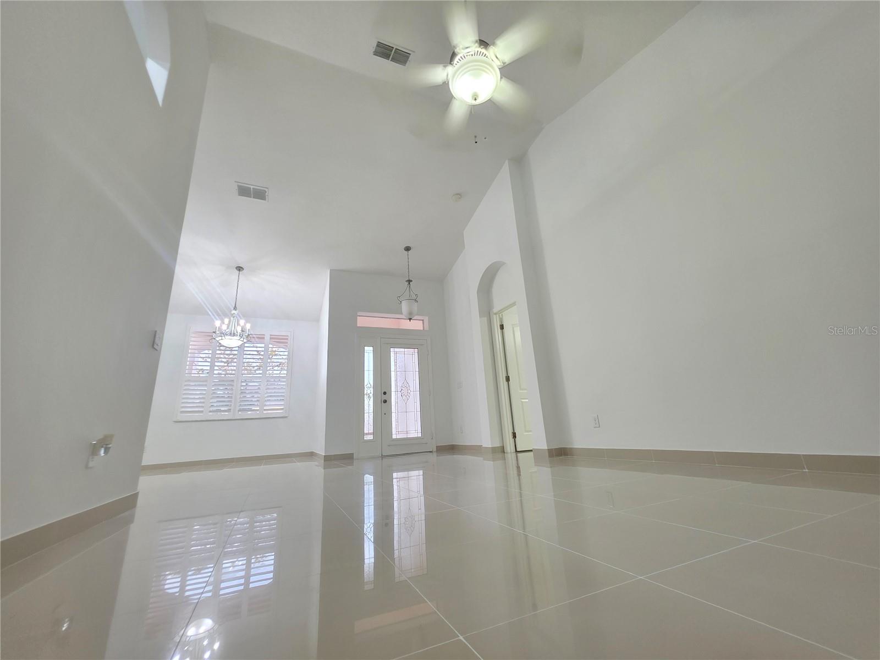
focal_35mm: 13
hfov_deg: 106.2
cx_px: 440
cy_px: 330
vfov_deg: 89.9
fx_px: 330
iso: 160
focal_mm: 2.2
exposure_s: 1/60
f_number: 1.9
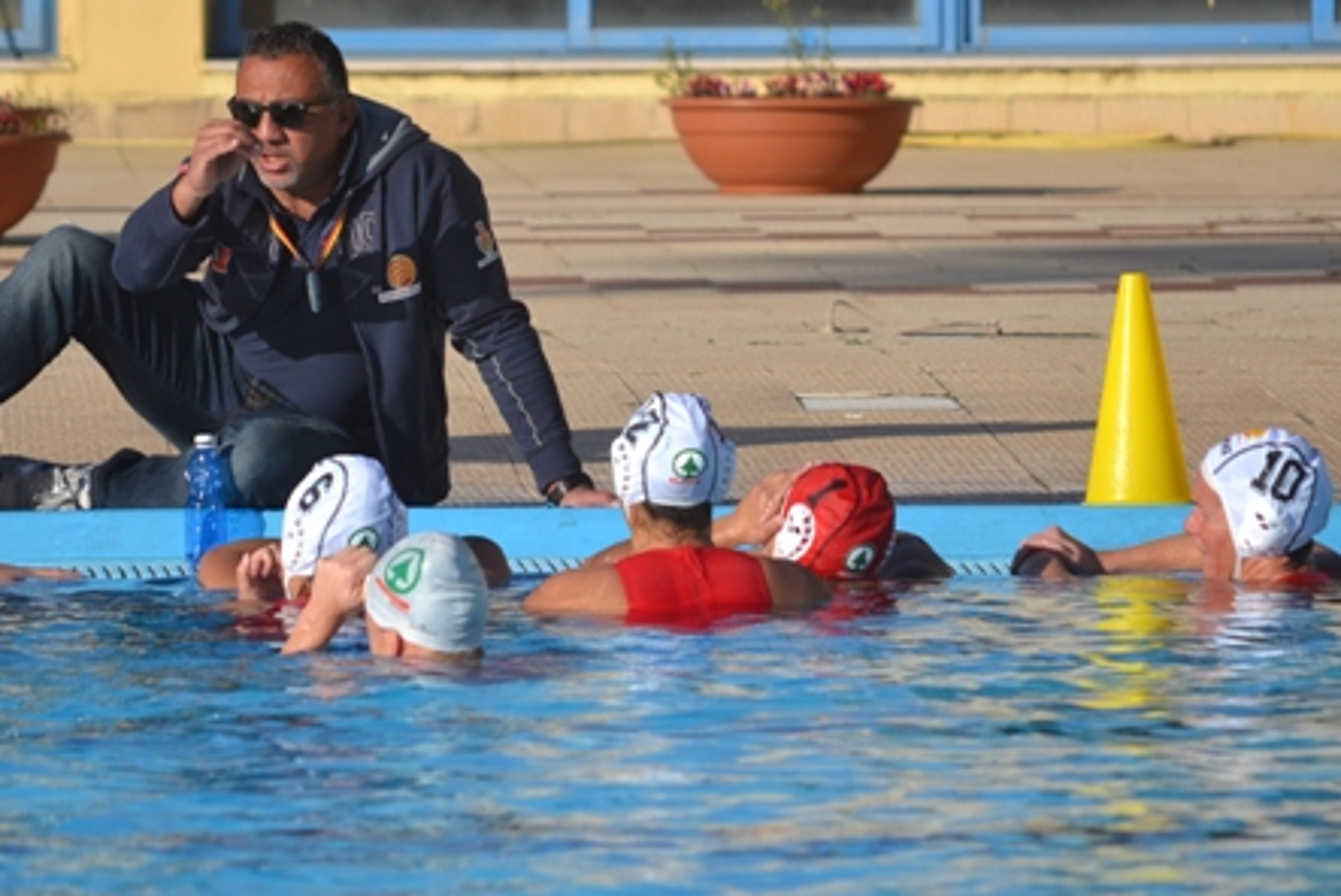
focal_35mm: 433
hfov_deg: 4.8
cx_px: 621
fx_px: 16139
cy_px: 319
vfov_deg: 3.2
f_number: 6.3
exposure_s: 1/1600
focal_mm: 200
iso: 400
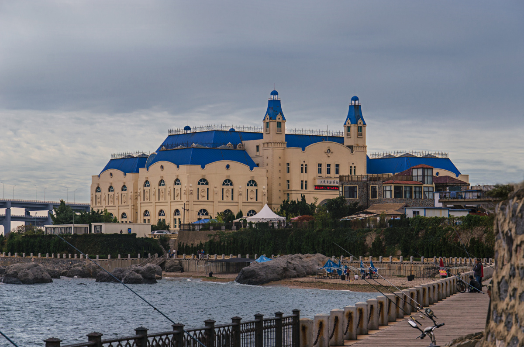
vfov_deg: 13.0
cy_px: 174
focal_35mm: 105
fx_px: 1525
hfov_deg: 19.5
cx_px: 262
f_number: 8
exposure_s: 1/500
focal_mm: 70
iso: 100
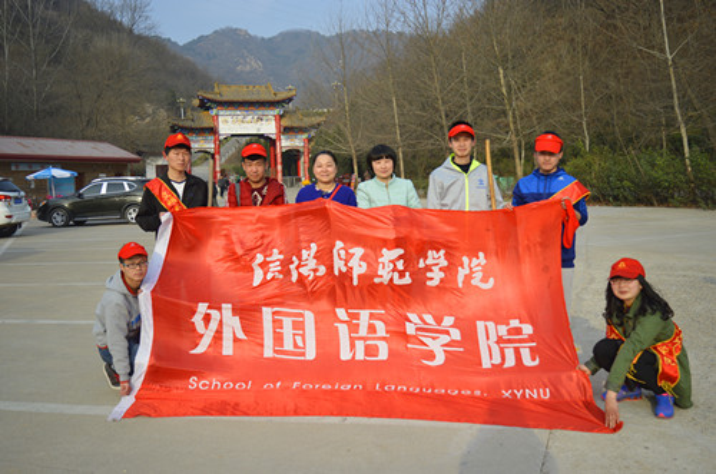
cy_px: 237
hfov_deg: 55.2
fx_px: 685
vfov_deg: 38.2
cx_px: 358
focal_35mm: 34
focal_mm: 23
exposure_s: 1/640
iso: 100
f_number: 3.8
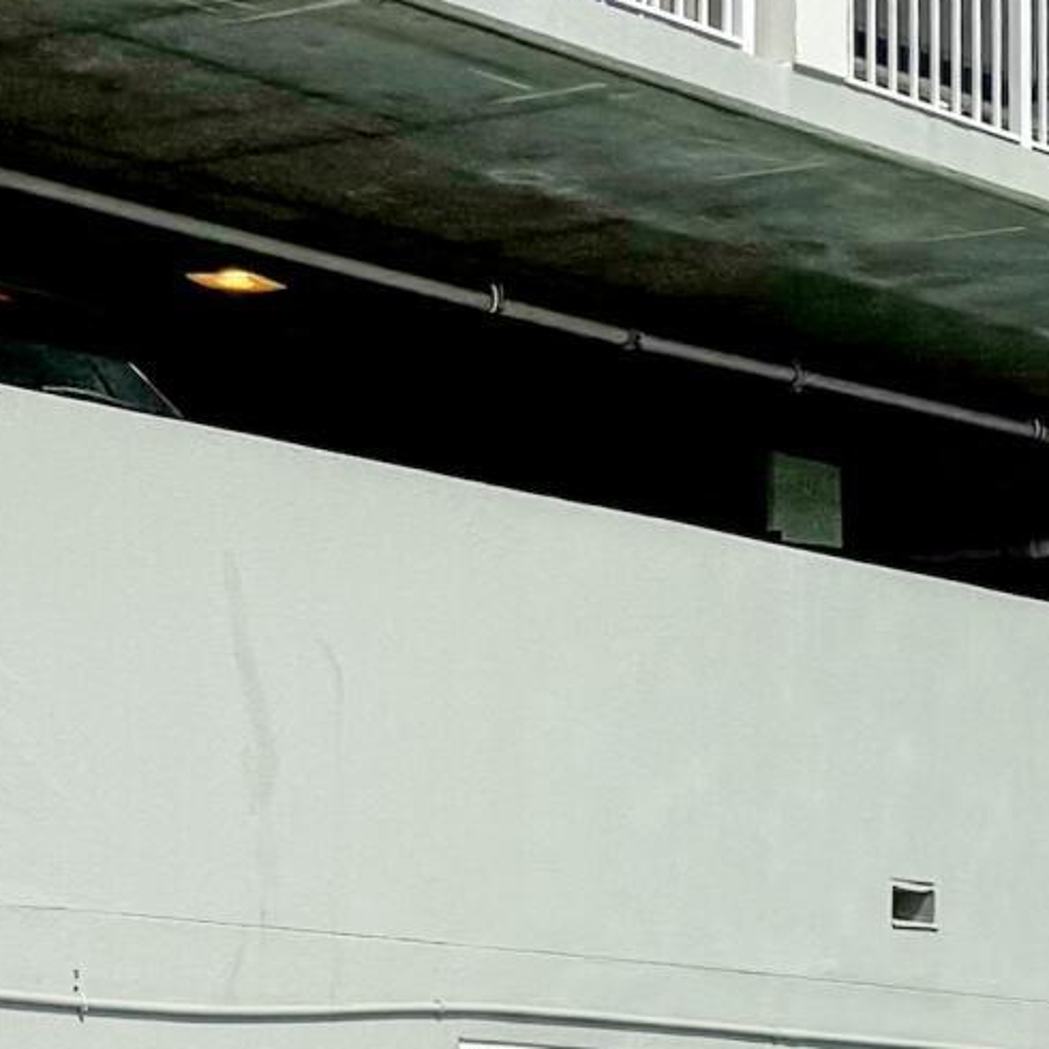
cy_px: 1931
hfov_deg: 11.6
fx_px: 4457
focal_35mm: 130
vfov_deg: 12.2
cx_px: 2289
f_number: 1.8
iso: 80
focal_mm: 6.76
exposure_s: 1/12000
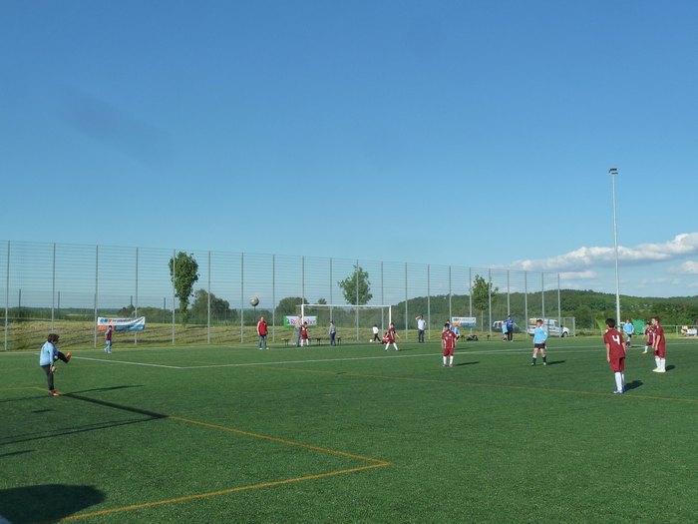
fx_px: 746
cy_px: 262
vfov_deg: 38.7
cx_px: 349
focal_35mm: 37
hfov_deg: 50.1
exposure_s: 1/500
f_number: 5
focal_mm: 6.1
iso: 125
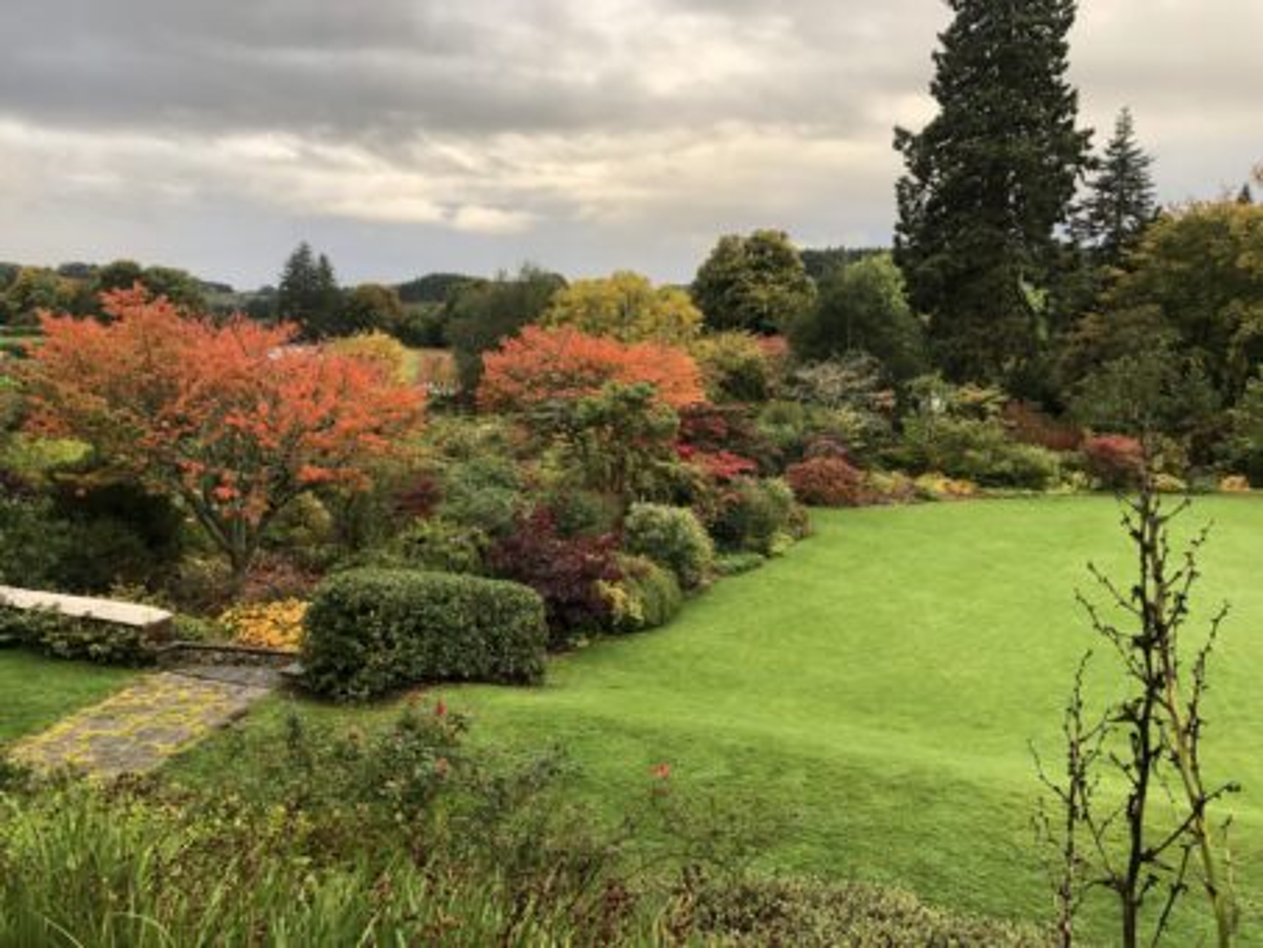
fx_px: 1022
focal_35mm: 28
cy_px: 474
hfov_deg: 63.4
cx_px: 632
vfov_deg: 49.8
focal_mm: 3.99
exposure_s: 1/120
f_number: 1.8
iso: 40
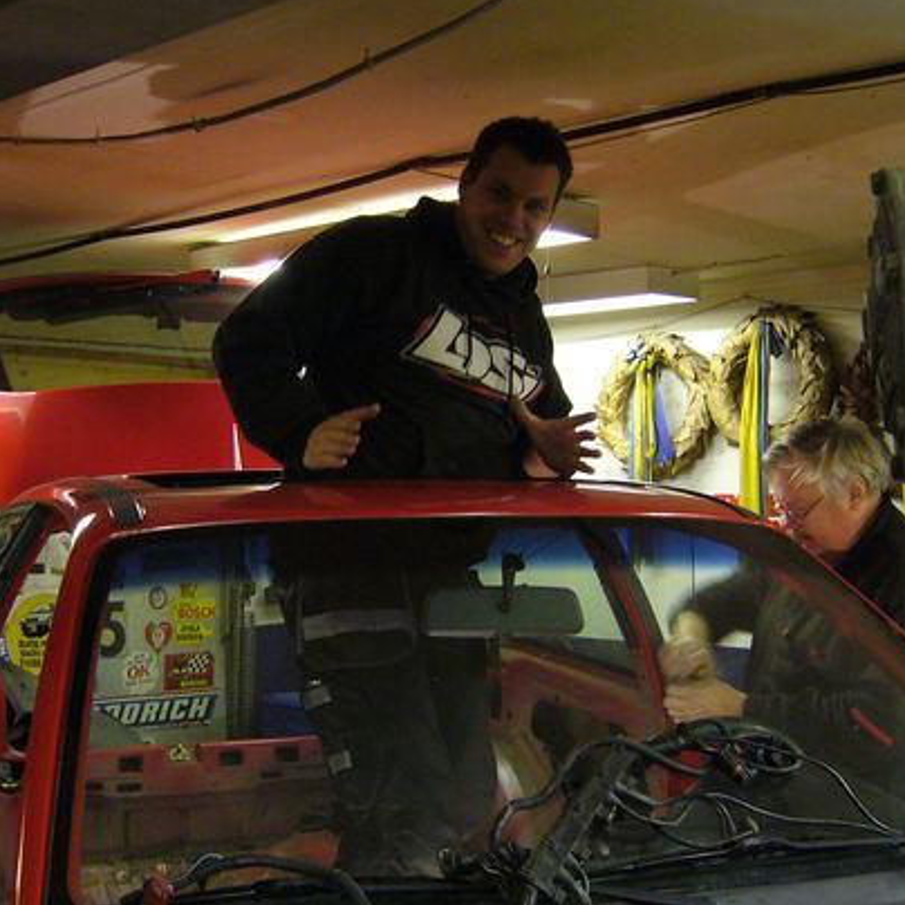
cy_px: 457
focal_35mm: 49
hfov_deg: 34.7
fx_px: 1449
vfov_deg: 34.7
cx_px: 430
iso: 200
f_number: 2.8
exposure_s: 1/8
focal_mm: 5.8
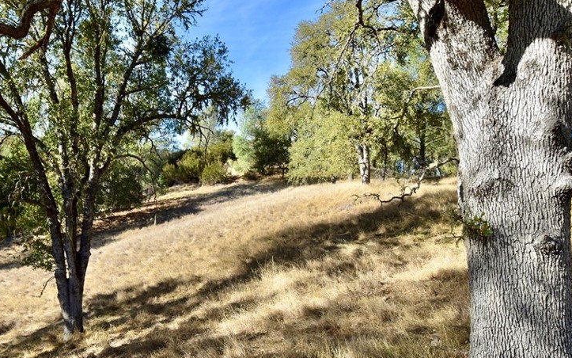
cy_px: 207
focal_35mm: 26
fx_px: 405
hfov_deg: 69.4
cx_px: 219
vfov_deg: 47.4
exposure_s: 1/320
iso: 400
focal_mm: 12
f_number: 10
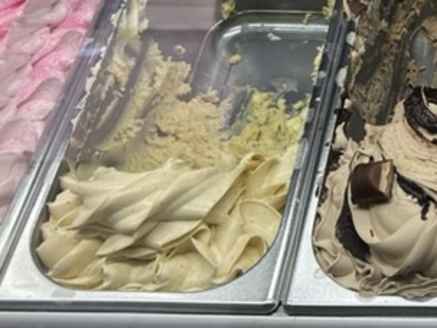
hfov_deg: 19.9
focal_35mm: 88
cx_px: 609
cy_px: 94
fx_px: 1110
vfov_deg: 16.7
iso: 32
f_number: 1.5
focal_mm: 5.7
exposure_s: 1/132
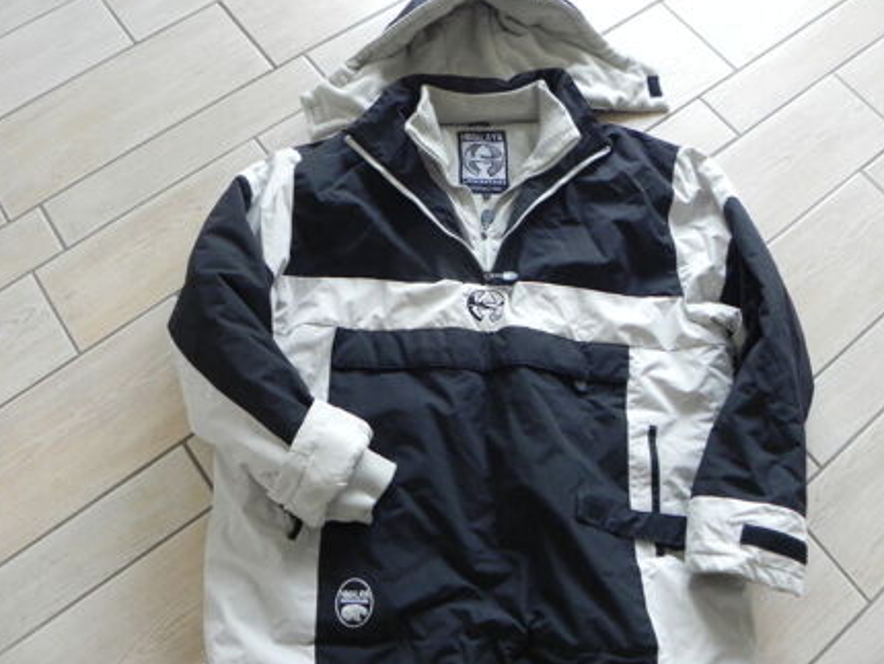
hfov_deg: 61.5
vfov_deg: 48.2
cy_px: 362
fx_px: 741
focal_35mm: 29
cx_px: 479
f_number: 2.8
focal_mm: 4.6
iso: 400
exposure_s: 1/14.5
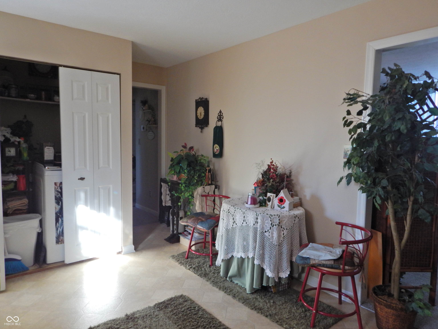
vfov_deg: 61.1
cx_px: 219
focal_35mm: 22
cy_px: 164
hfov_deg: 76.4
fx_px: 278
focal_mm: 4
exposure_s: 1/30
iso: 200
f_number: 3
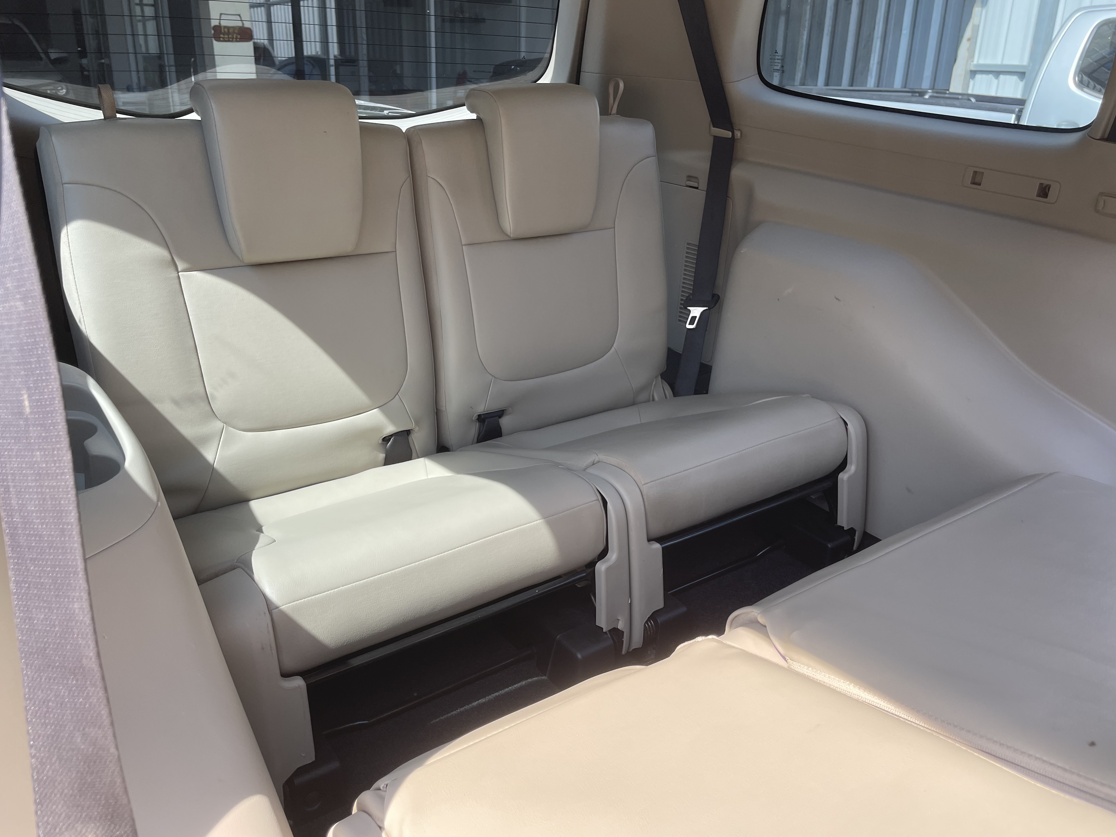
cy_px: 405
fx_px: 838
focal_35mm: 26
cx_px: 550
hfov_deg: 67.3
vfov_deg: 53.1
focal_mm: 5.1
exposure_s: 1/461
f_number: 1.6
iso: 32
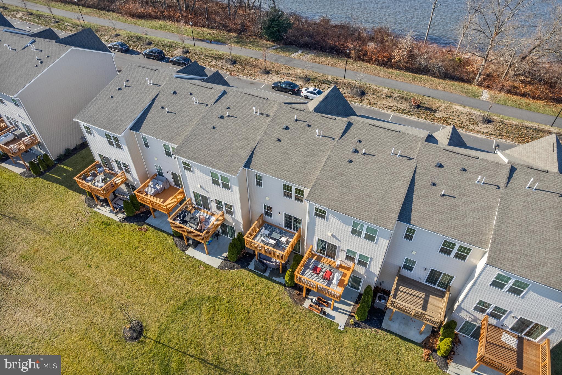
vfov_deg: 57.2
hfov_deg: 78.6
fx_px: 343
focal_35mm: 22
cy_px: 188
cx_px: 281
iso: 110
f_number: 2.8
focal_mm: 8.38
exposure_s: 1/640
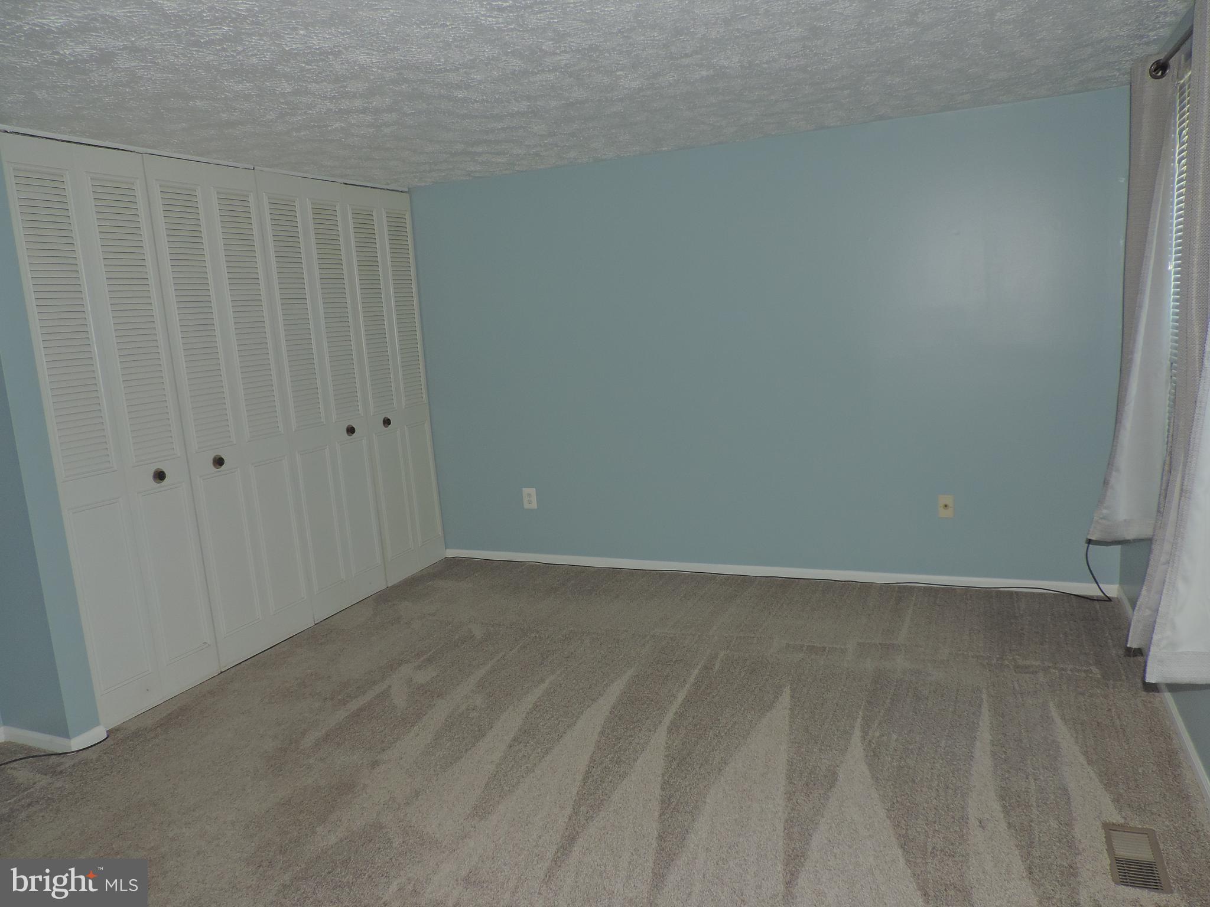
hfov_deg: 71.6
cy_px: 454
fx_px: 839
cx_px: 605
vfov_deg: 56.8
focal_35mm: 24
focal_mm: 4.3
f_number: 3
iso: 200
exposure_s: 1/30
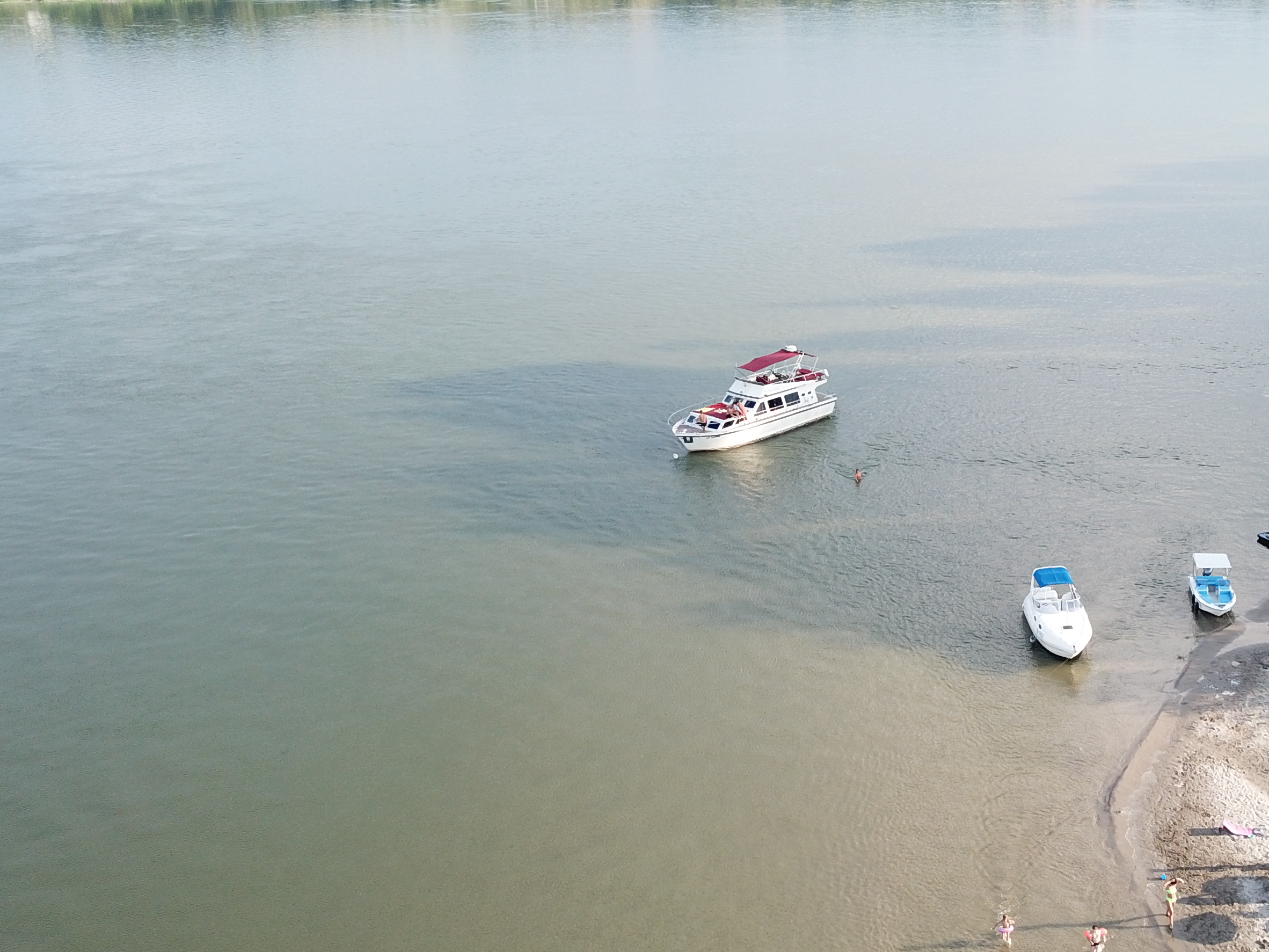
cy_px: 469
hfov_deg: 41.2
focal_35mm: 44
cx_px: 1009
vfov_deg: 32.9
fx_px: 1613
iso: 100
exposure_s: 1/351
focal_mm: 4.73
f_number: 2.2
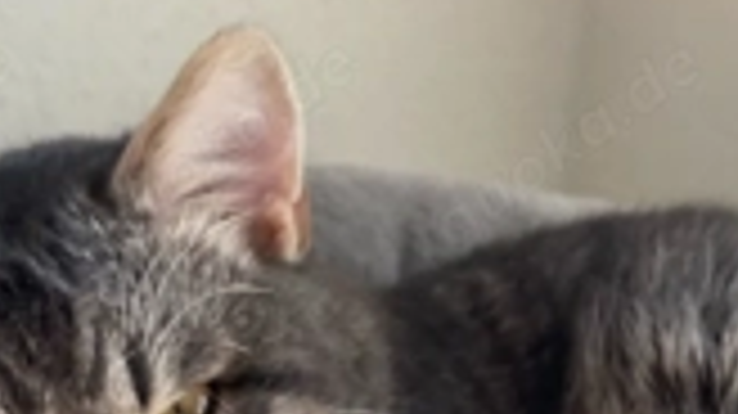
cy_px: 544
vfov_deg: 16.5
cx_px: 320
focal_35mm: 69
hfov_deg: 30.6
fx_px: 1349
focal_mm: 4.25
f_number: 1.8
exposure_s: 1/206
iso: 32
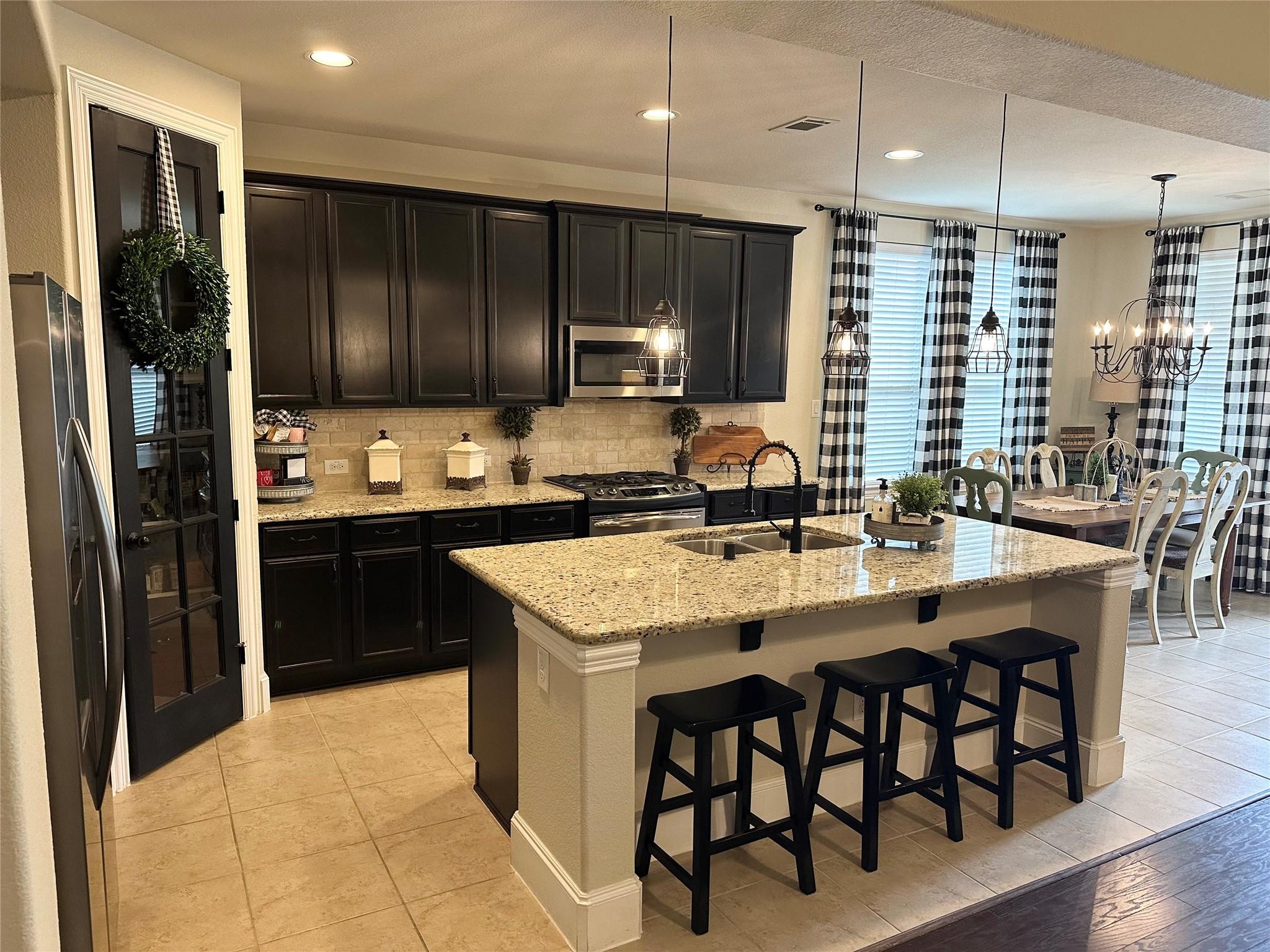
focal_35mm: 24
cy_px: 476
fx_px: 881
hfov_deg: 71.6
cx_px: 635
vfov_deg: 56.8
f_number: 1.78
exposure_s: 1/120
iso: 200
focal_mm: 6.86
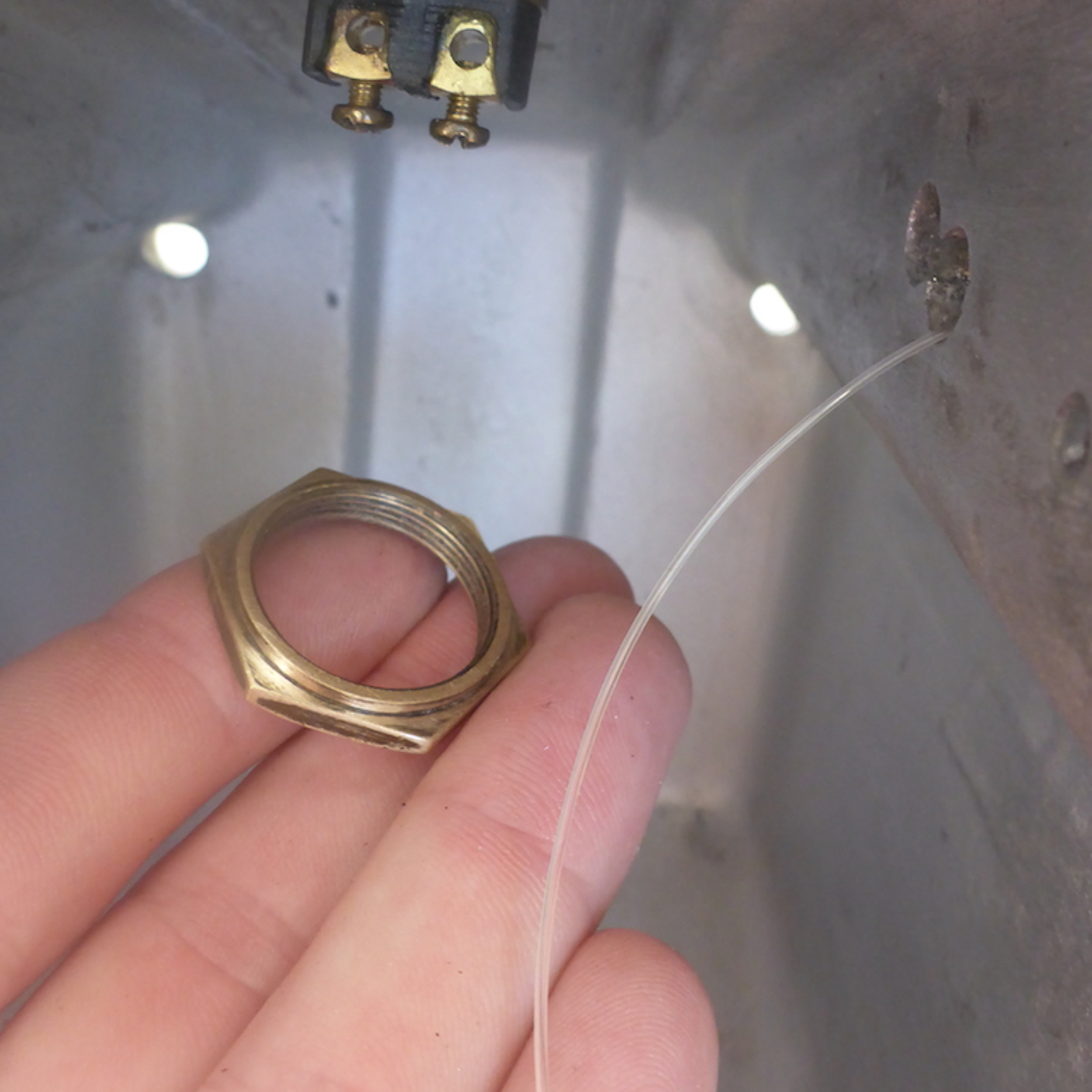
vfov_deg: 48.3
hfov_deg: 48.4
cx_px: 540
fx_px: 1213
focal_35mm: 34
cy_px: 456
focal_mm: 4.9
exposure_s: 1/60
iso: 400
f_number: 3.3
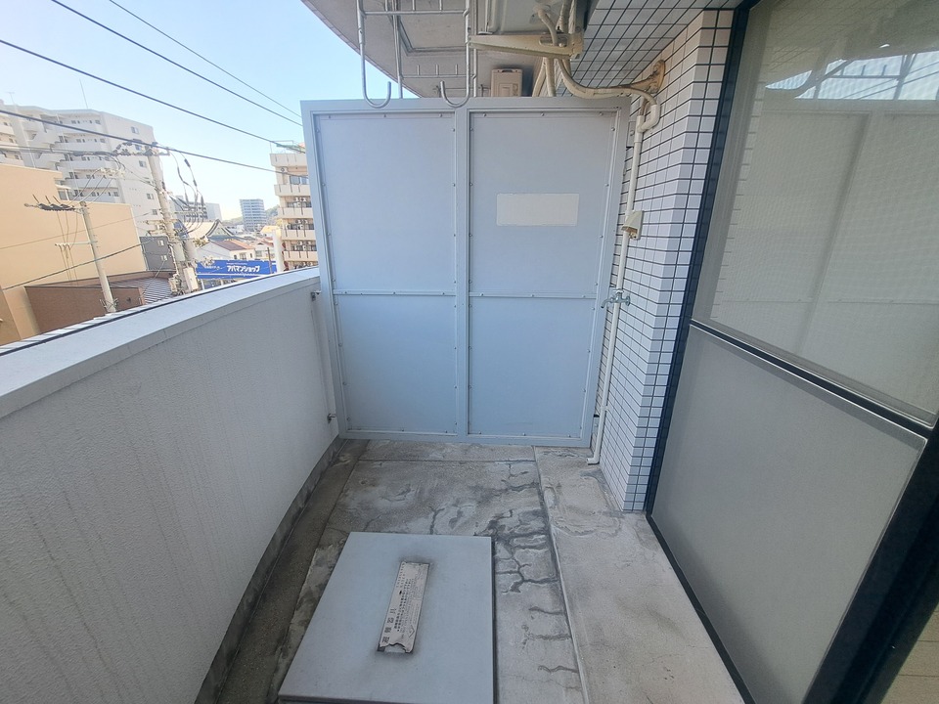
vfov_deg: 89.9
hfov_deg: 106.2
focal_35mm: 13
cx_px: 470
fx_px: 353
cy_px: 352
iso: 50
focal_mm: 1.74
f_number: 2.2
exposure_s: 1/181
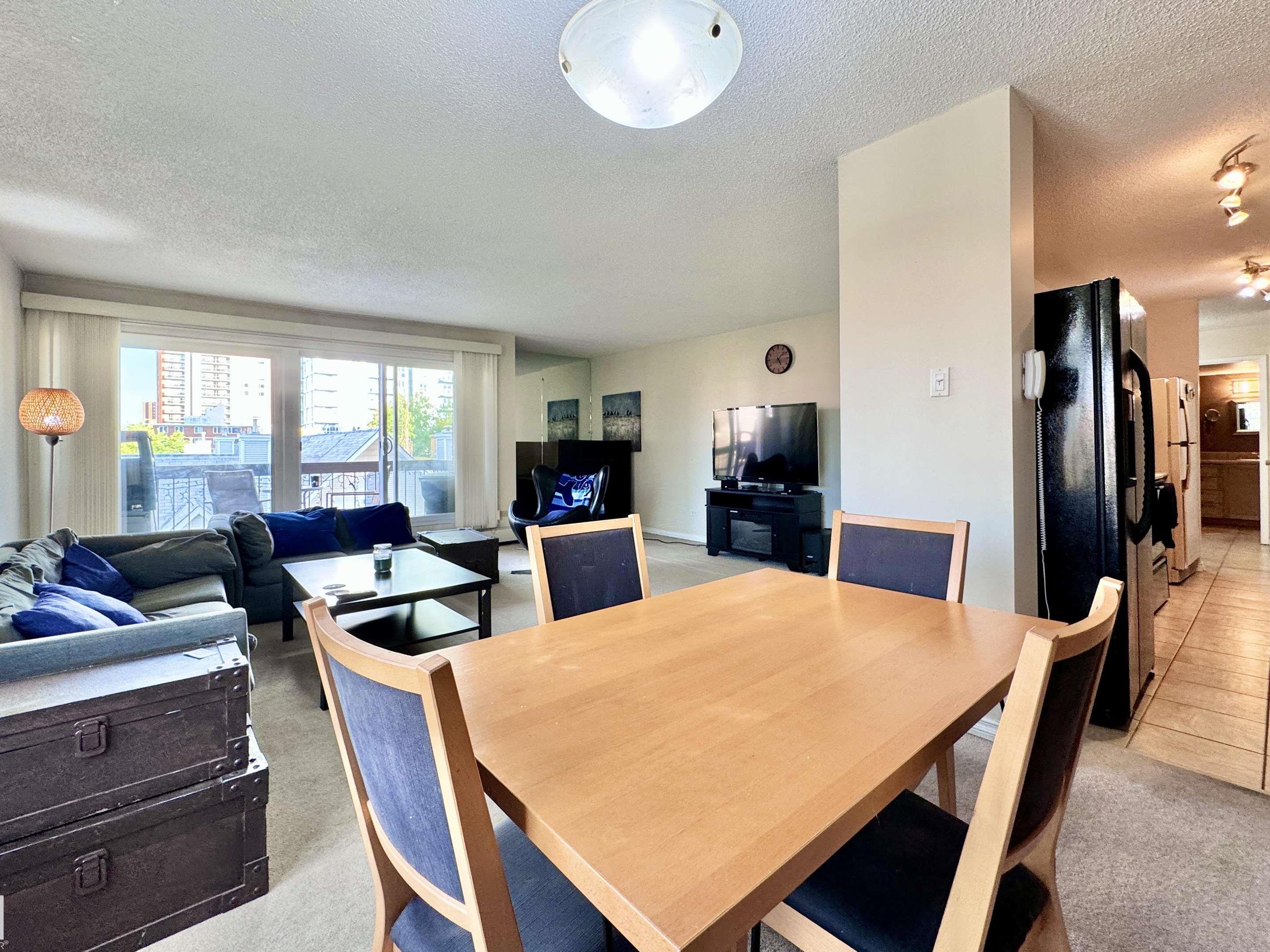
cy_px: 445
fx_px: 550
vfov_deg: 81.6
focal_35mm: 15
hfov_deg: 98.2
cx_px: 640
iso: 160
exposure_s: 1/60
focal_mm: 2.22
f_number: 2.2
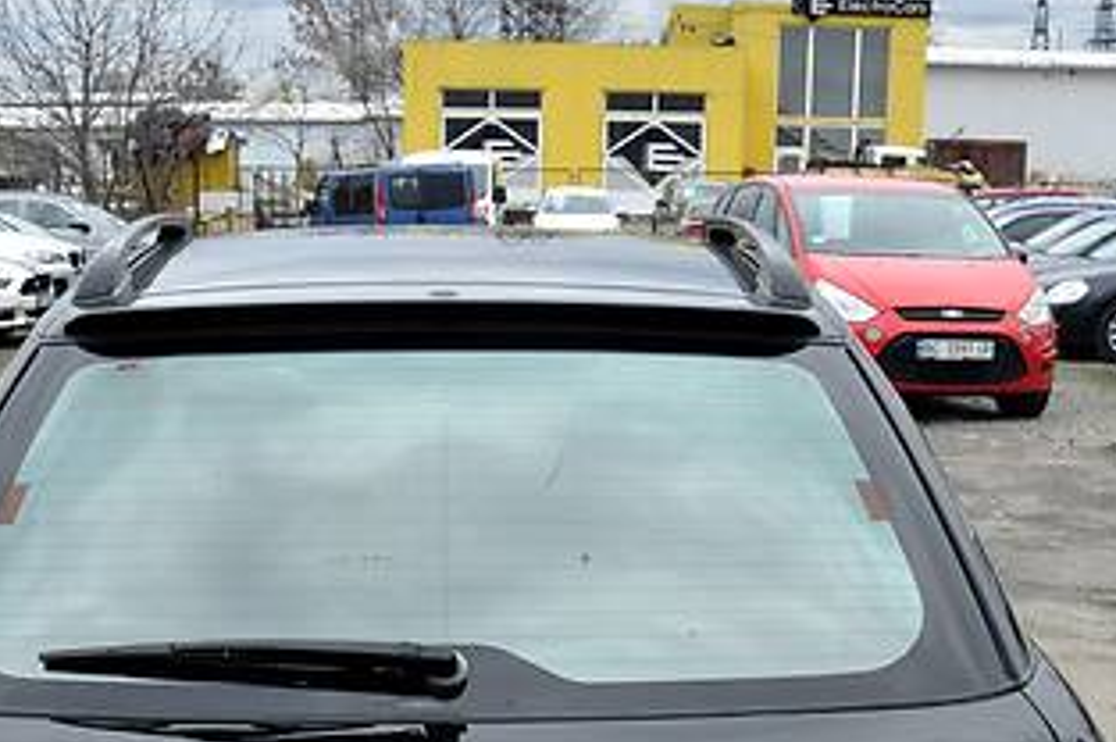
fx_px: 2137
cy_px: 787
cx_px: 620
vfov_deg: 19.0
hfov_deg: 29.2
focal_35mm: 69
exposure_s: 1/320
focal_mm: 18
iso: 800
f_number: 9
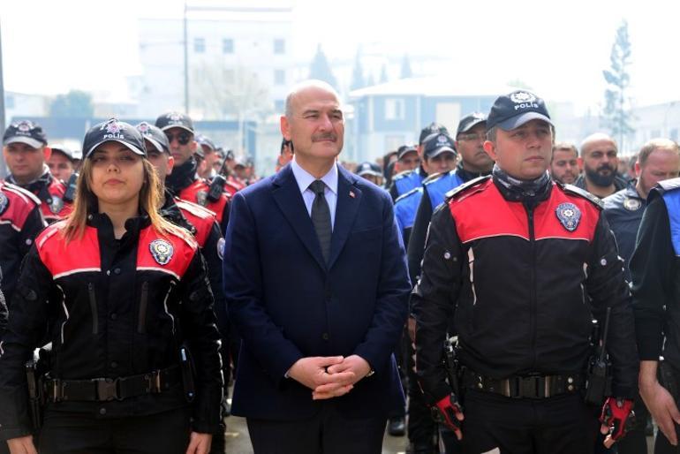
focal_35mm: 70
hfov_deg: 28.8
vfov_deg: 19.5
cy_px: 227
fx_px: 1323
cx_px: 340
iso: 100
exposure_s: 1/160
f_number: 5
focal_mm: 70
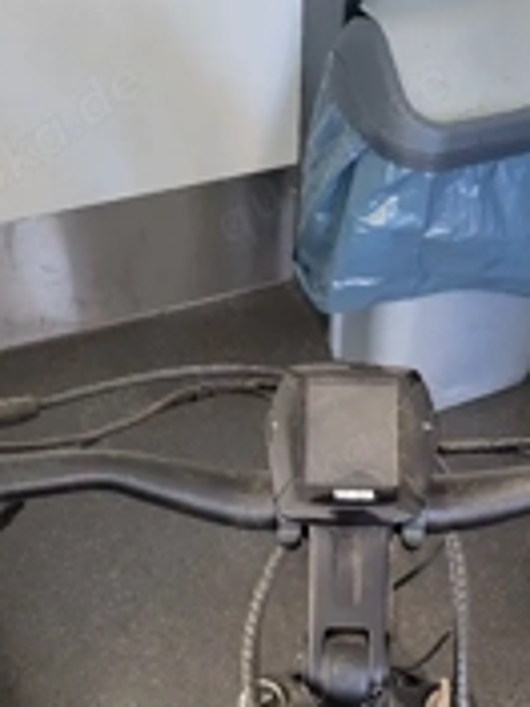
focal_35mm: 59
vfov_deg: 32.2
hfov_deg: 24.5
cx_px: 418
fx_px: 1204
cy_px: 510
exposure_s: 1/40
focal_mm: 5.4
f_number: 1.8
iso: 250
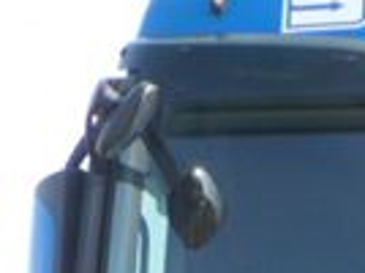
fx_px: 1358
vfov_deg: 10.6
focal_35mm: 129
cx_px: 479
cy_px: 521
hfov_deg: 14.6
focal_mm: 4.9
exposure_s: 1/250
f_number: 3.3
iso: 80
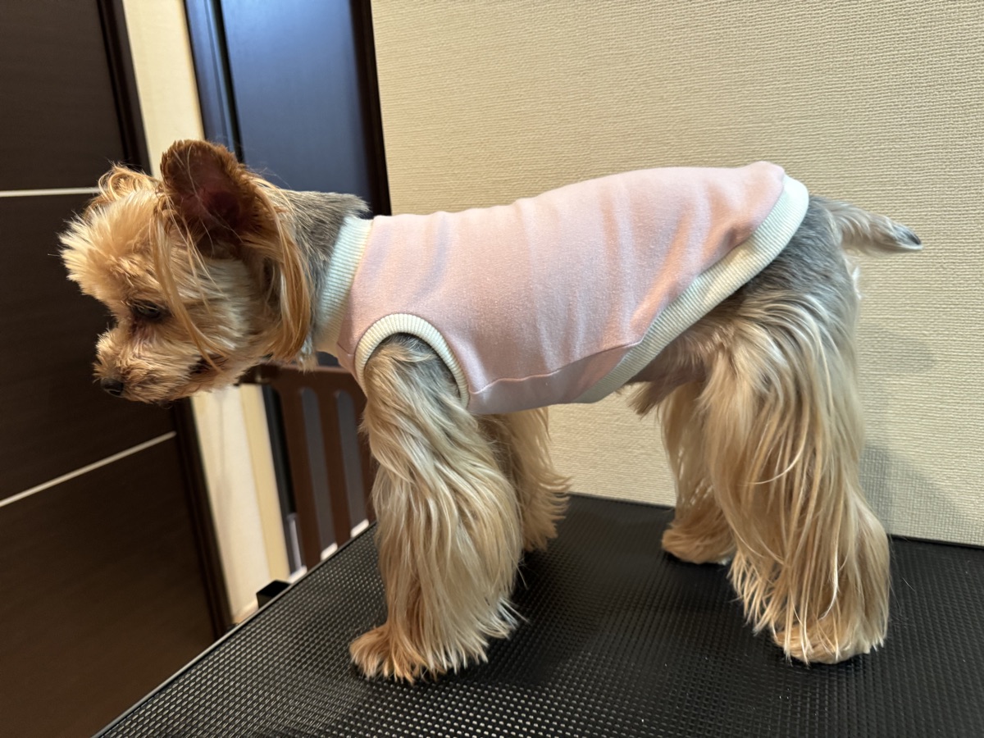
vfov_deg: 56.8
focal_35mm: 24
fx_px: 682
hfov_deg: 71.6
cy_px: 369
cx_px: 492
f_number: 1.78
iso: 400
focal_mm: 6.76
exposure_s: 1/60
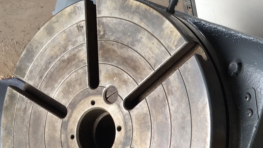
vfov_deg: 14.2
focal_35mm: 83
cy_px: 169
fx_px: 579
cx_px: 277
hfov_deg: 24.2
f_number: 2.2
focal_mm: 4.15
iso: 32
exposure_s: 1/60
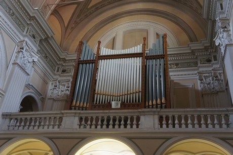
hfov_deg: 51.3
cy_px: 78
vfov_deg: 35.4
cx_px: 116
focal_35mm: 38
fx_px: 243
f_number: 4
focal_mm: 25
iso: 1600
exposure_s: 1/60
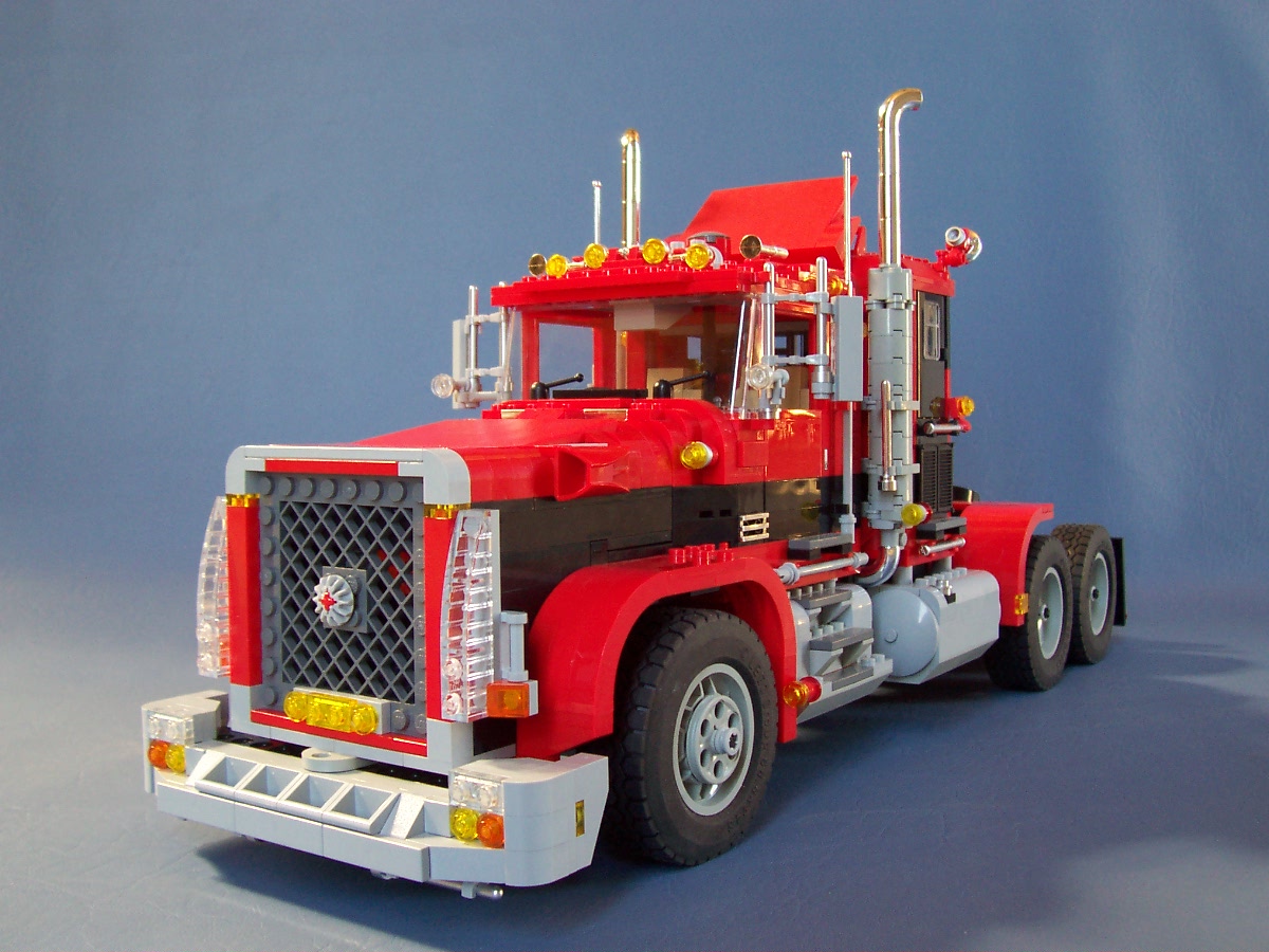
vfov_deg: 38.7
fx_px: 1356
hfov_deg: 50.1
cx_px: 634
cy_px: 476
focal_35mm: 37
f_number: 2.8
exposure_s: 1/30
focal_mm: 5.6
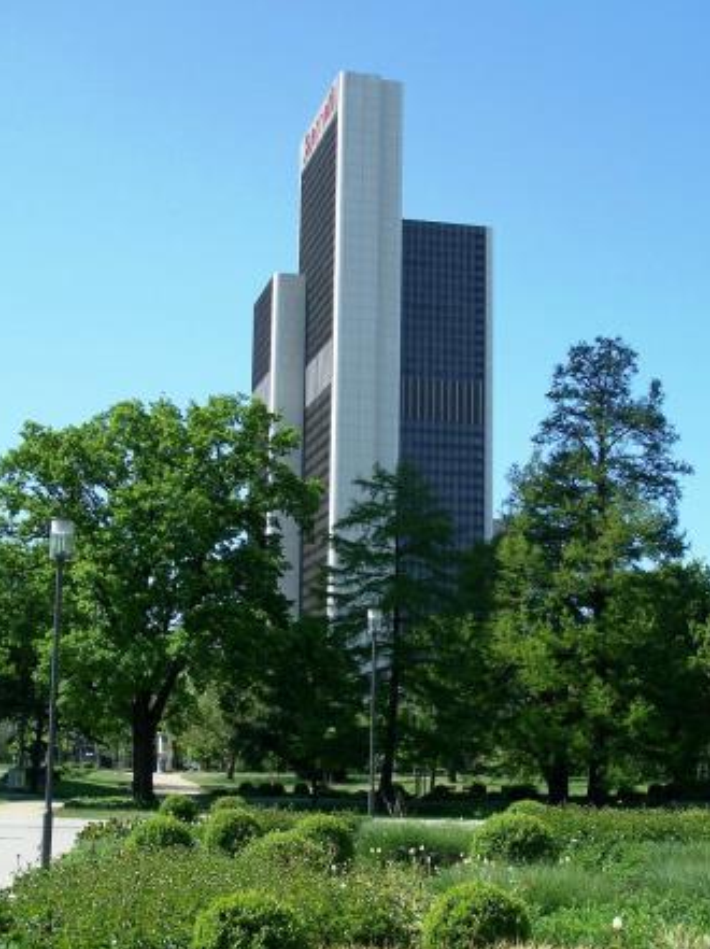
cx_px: 355
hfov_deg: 24.4
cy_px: 476
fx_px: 1643
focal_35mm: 60
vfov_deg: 32.2
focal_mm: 9.8
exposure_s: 1/1000
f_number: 3.1
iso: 80
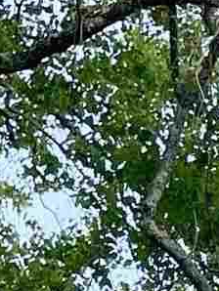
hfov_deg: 5.1
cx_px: 764
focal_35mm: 268
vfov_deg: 6.3
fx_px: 2257
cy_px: 1099
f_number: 1.6
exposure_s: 1/979
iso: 32
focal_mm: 4.2
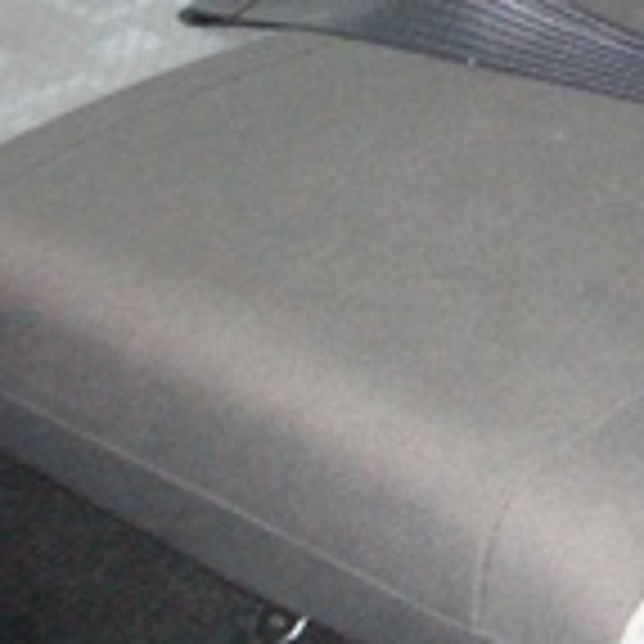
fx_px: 2905
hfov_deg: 11.9
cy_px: -180
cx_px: 1081
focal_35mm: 138
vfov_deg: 12.3
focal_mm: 5.8
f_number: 2.6
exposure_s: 1/60
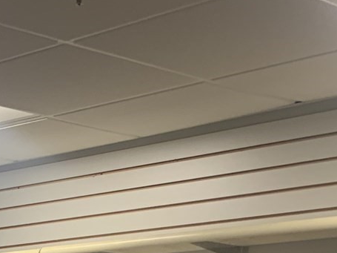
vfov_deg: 11.0
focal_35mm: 117
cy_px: 566
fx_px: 1139
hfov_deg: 15.4
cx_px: -183
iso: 64
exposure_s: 1/60
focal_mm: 4.25
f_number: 1.8
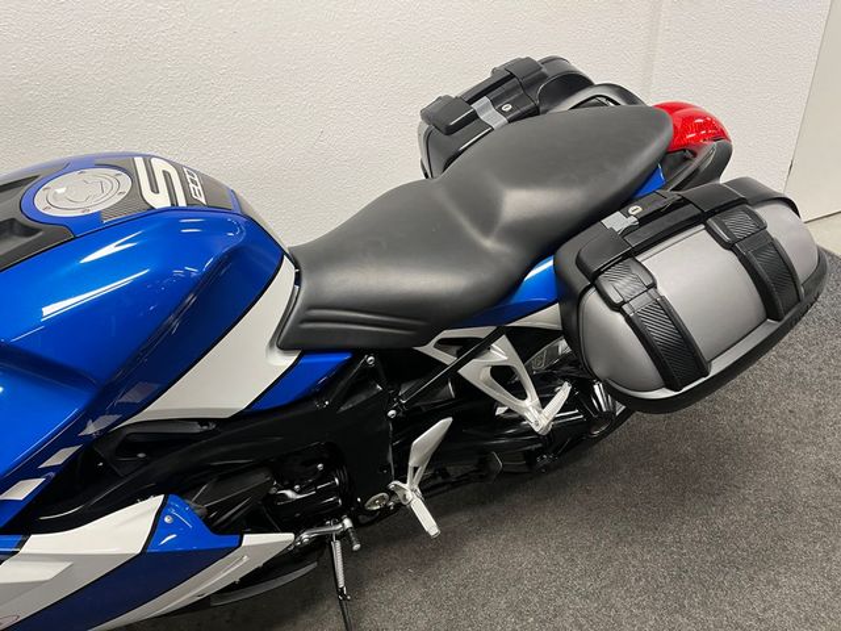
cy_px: 316
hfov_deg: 67.3
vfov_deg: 53.1
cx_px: 420
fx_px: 632
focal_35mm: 26
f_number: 1.6
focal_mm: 5.1
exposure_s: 1/50
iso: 125
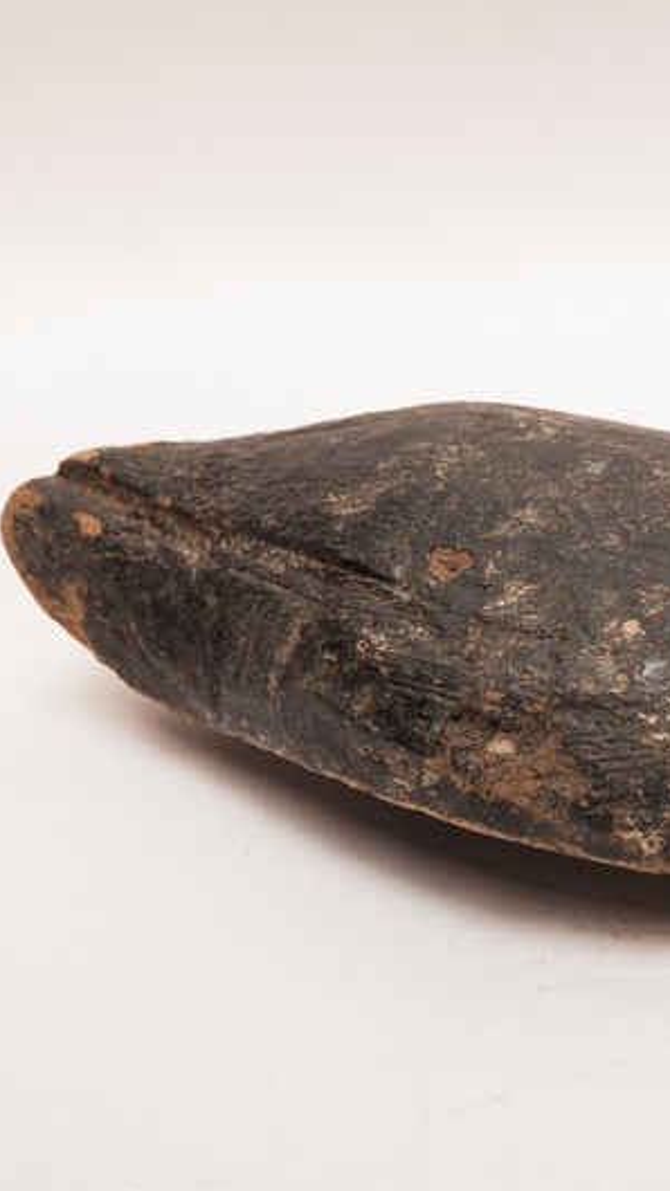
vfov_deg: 22.5
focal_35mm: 95
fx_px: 3001
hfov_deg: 12.5
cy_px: 596
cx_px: 735
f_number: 4.2
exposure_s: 1/6
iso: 100
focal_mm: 40
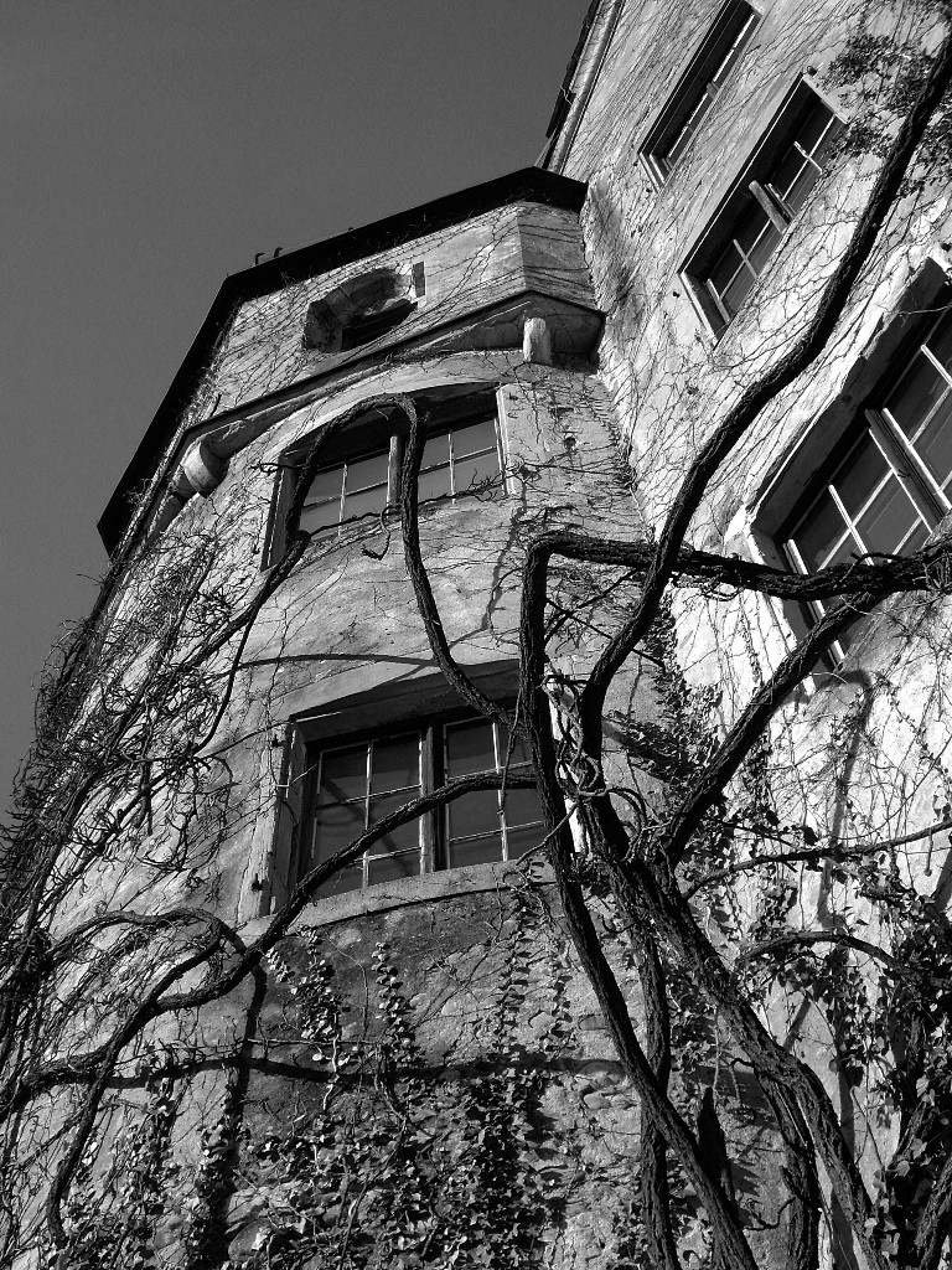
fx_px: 1723
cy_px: 635
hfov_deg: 30.9
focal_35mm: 47
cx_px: 476
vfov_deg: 40.4
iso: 64
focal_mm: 7.6
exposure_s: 1/320
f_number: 4.8
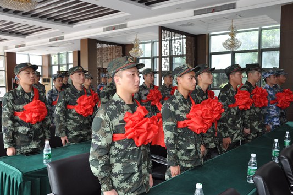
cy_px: 96
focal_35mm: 33
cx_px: 145
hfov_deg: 58.0
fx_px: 264
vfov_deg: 40.4
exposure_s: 1/60
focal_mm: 21
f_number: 4
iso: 400
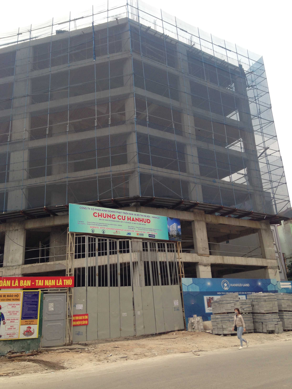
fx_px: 371
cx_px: 146
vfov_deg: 55.4
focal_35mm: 33
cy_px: 194
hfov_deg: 42.9
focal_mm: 4.12
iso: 50
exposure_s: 1/199
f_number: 2.4
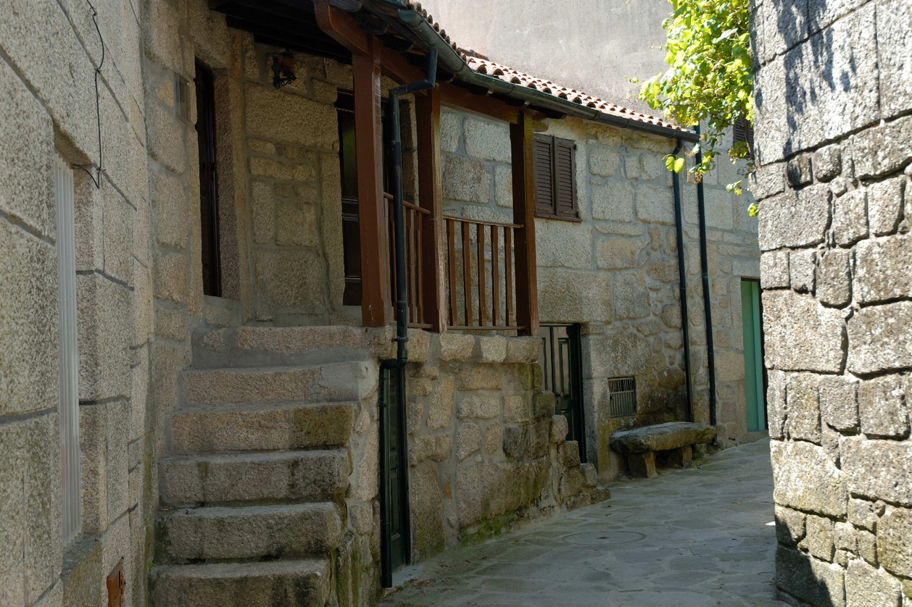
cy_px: 303
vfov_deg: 25.3
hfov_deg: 37.2
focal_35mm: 54
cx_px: 449
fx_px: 1355
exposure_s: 1/100
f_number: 5.6
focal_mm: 35
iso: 100
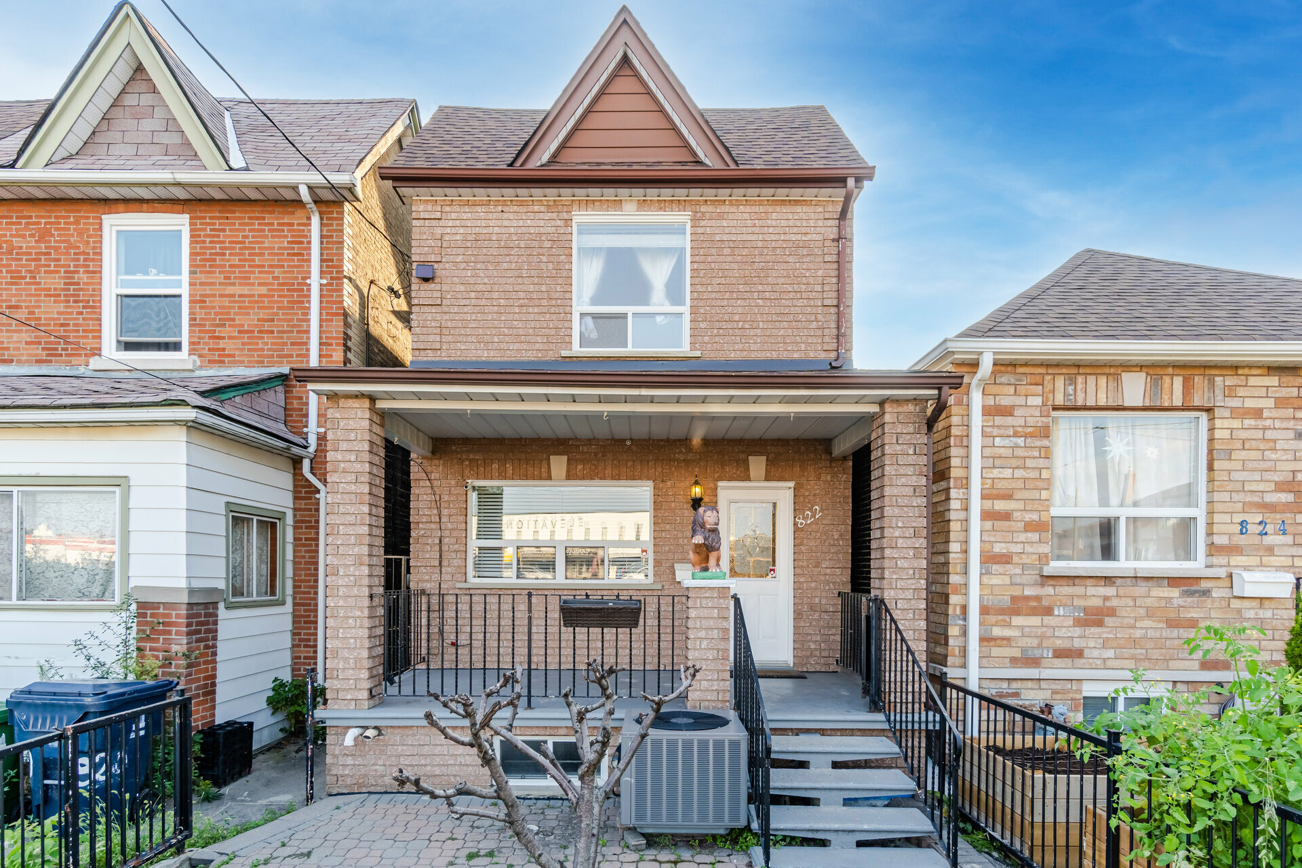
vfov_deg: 72.1
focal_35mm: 16
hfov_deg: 95.0
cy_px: 434
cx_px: 651
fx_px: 597
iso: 160
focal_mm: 11
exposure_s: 1/80
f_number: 8
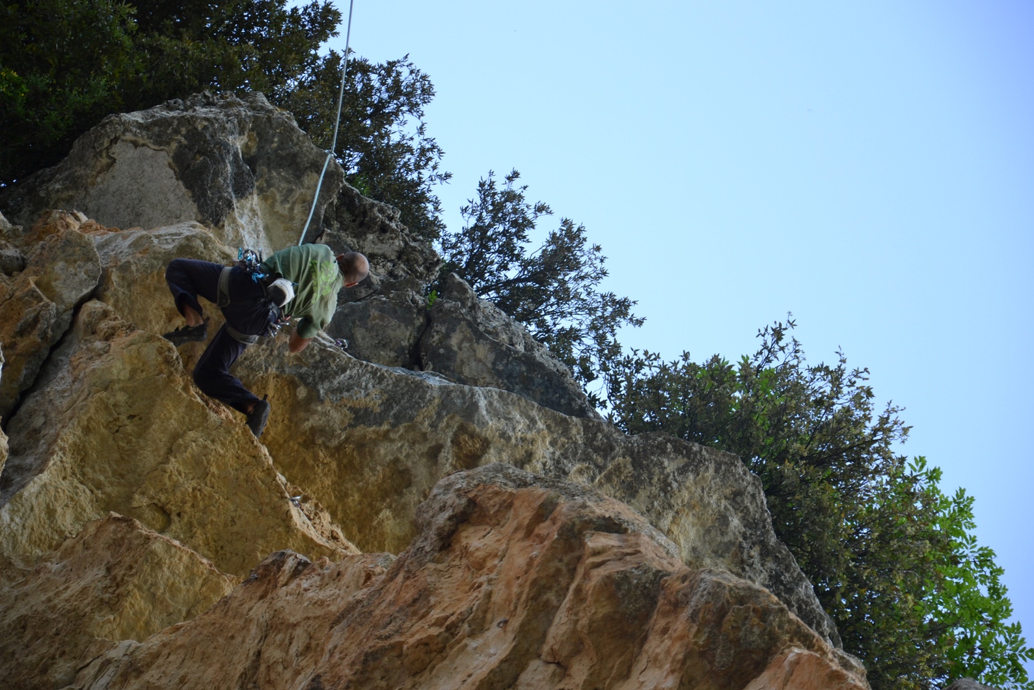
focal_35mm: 148
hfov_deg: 13.9
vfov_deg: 9.3
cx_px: 517
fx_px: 4251
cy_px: 345
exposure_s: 1/125
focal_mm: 98
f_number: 5.6
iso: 400
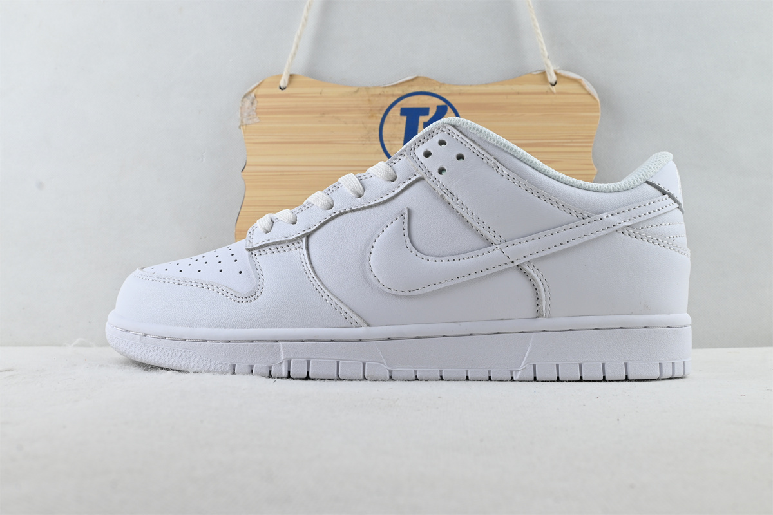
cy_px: 258
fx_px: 789
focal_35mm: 37
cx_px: 386
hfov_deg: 52.2
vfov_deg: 36.2
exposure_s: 1/15
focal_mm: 24.5
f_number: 10
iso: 100
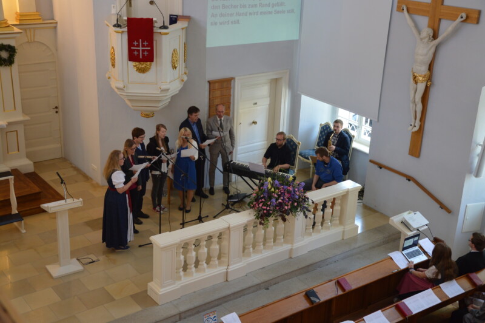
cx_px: 242
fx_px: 687
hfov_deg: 38.9
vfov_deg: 26.4
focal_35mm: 51
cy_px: 162
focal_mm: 34
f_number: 4.2
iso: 400
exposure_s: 1/40
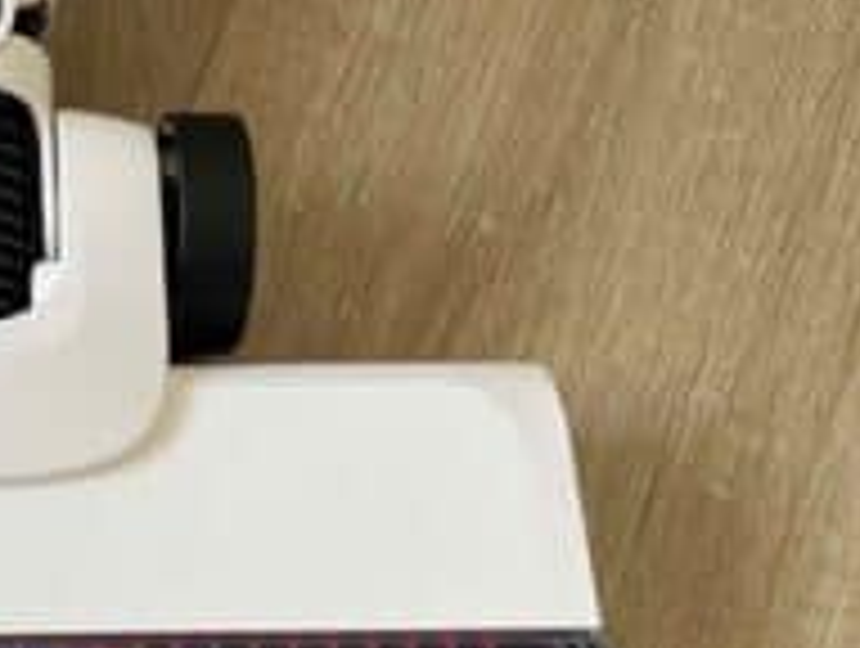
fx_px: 1319
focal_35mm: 53
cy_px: 475
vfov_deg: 27.3
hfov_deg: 33.0
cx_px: -9
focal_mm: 4.2
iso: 125
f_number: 1.6
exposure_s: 1/62
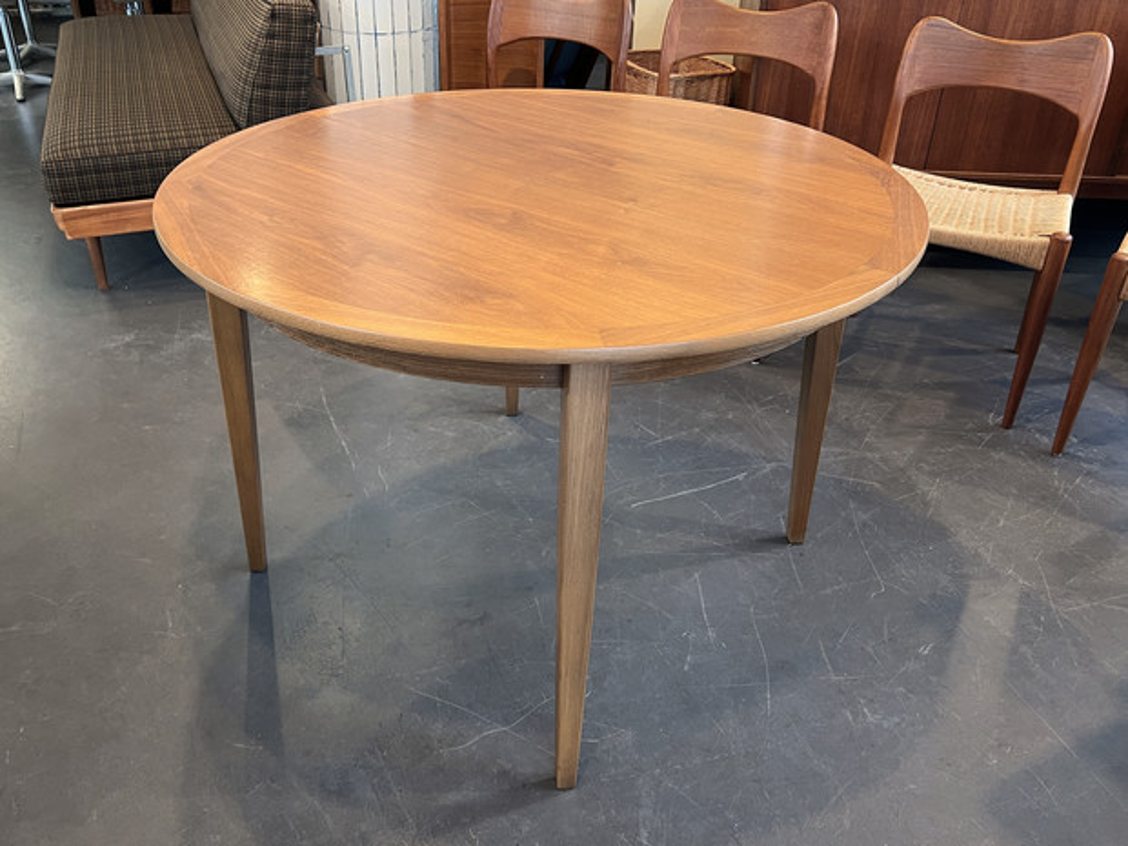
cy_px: 423
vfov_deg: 53.1
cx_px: 564
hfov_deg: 67.3
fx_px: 847
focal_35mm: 26
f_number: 1.5
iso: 160
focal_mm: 5.7
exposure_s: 1/50
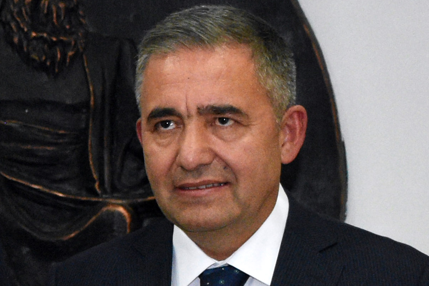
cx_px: 32
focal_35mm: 149
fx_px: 1775
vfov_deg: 9.0
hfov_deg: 13.6
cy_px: 385
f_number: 3.5
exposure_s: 1/160
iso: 2500
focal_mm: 20
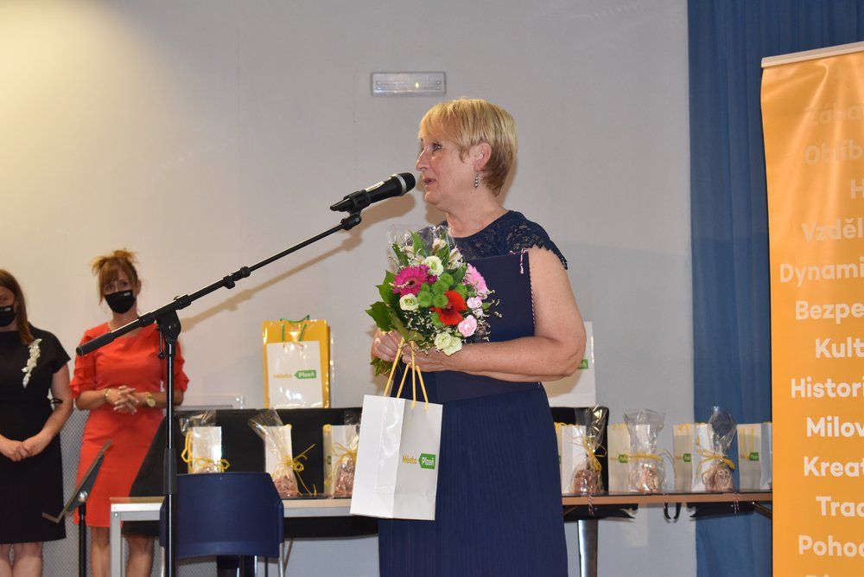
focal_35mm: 82
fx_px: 1980
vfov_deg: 16.6
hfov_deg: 24.6
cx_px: 432
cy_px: 288
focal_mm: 55
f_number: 5.6
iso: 1000
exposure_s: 1/100
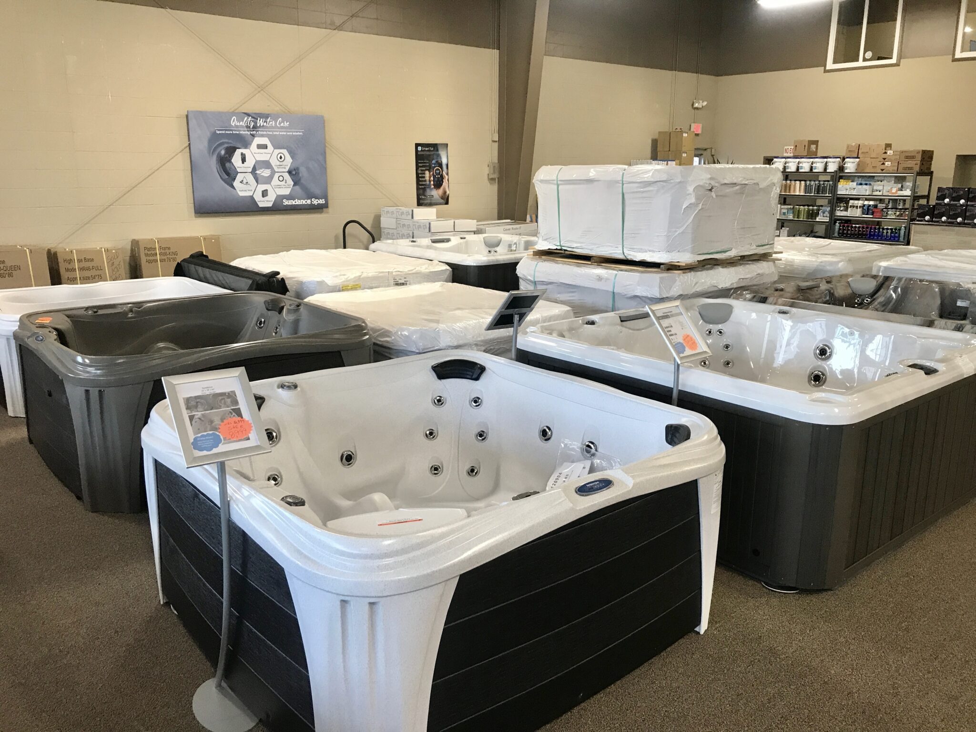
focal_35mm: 28
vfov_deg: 49.7
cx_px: 488
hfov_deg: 63.4
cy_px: 366
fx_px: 789
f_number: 1.8
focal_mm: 3.99
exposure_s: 1/30
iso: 32
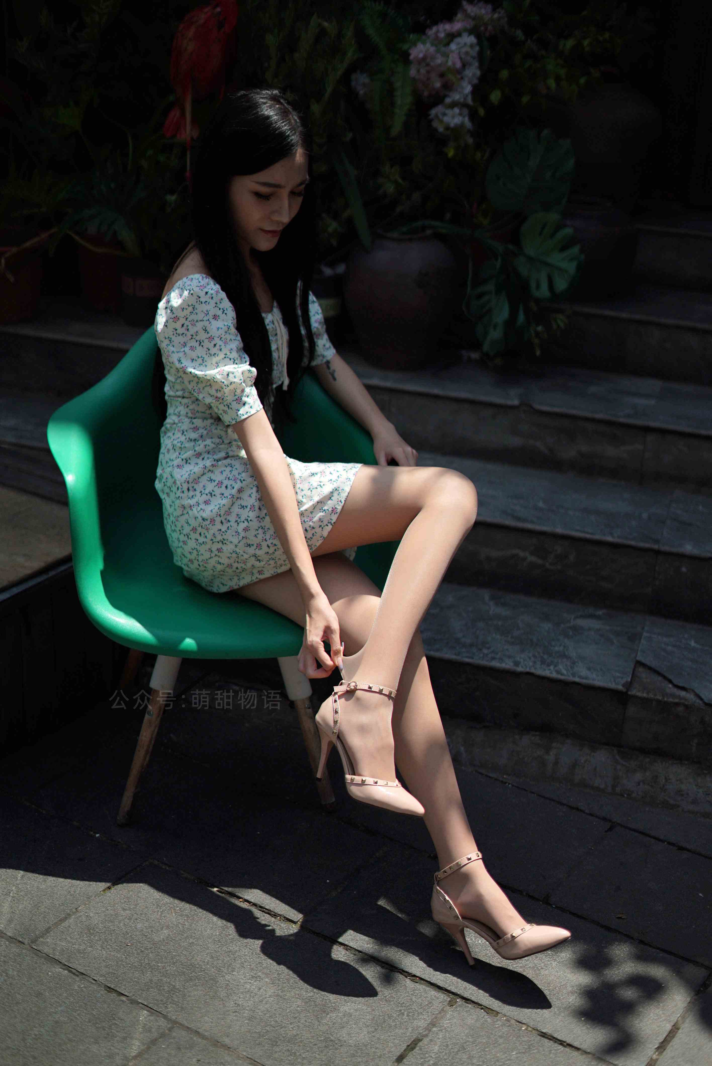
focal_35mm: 50
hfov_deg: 27.0
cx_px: 356
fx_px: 1481
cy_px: 533
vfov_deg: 39.6
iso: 100
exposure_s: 1/8000
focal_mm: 50
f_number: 1.8
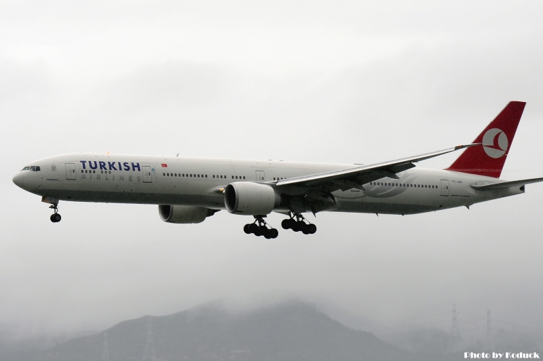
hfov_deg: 6.3
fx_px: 4970
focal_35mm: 330
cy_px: 180
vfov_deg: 4.2
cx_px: 272
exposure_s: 1/800
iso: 200
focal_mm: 220
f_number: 5.6
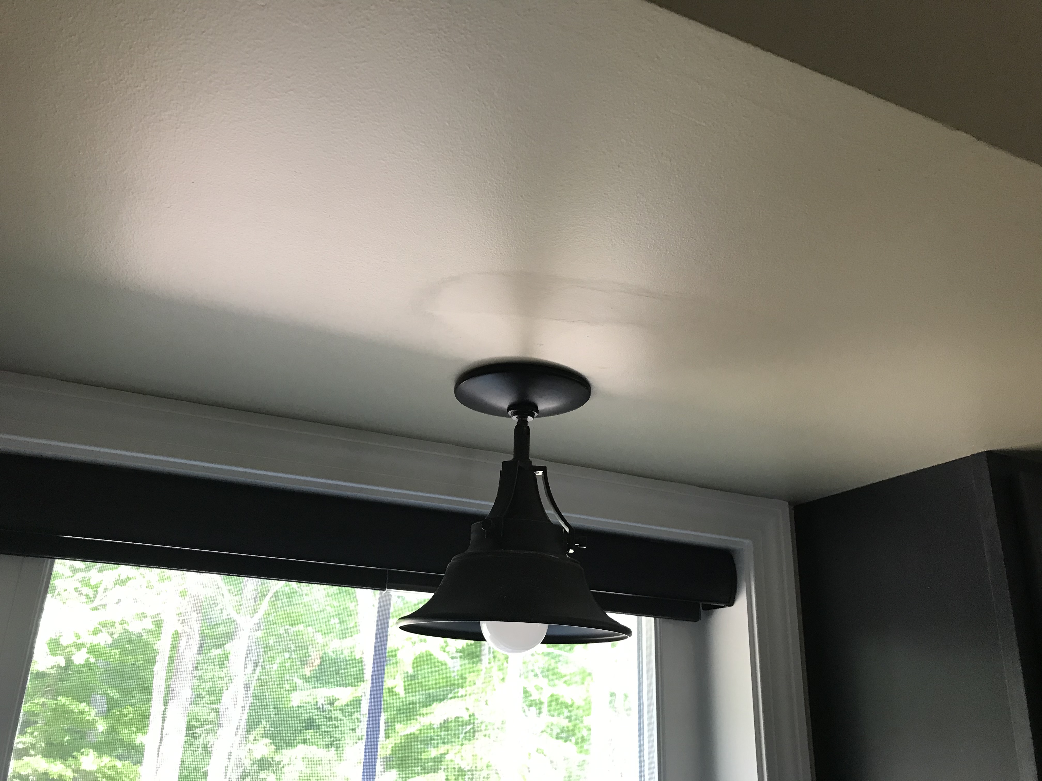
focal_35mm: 28
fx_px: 843
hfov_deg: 63.4
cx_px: 521
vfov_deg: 49.7
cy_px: 390
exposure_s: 1/30
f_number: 1.8
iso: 32
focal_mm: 3.99
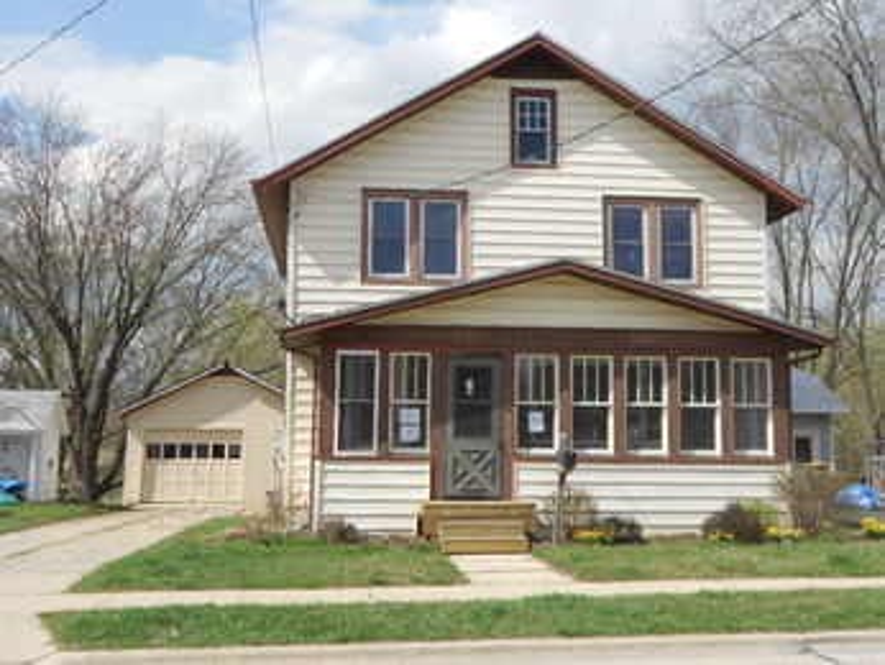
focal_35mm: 43
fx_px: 1100
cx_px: 442
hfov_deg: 43.8
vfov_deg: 33.6
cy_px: 332
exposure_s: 1/640
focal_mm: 7.7
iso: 80
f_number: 4.2
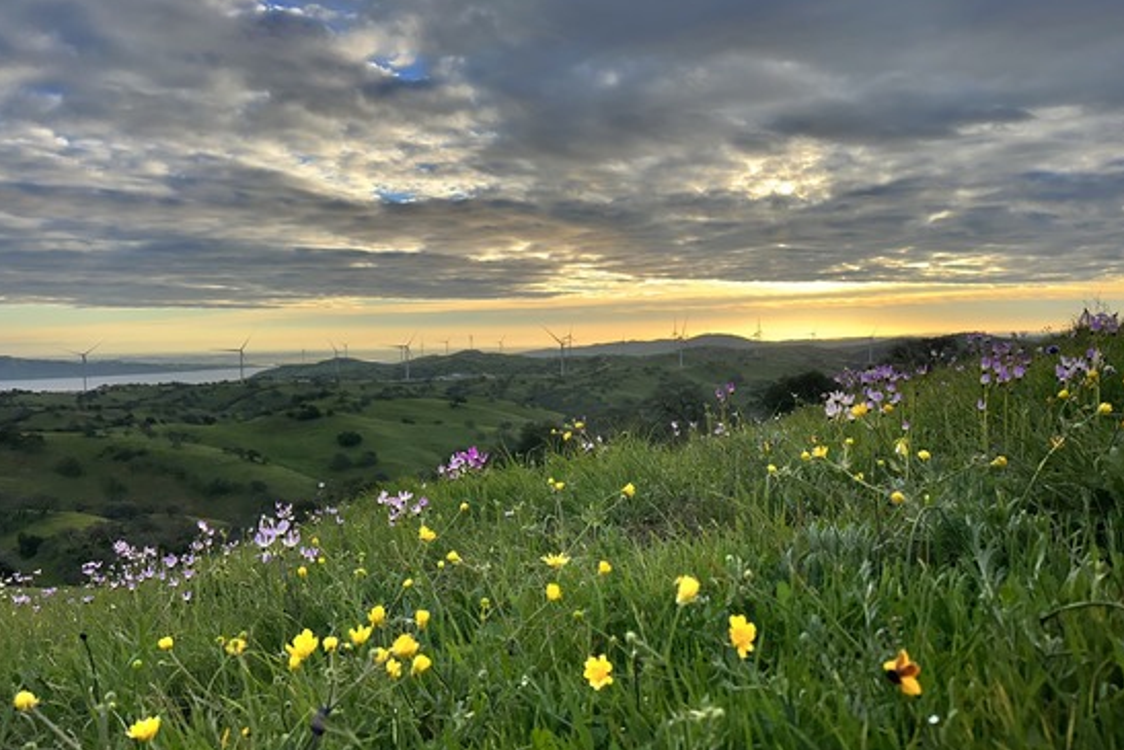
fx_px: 812
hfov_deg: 69.4
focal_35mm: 26
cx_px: 573
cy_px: 377
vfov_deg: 49.6
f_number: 1.78
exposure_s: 1/2028
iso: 80
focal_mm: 6.86
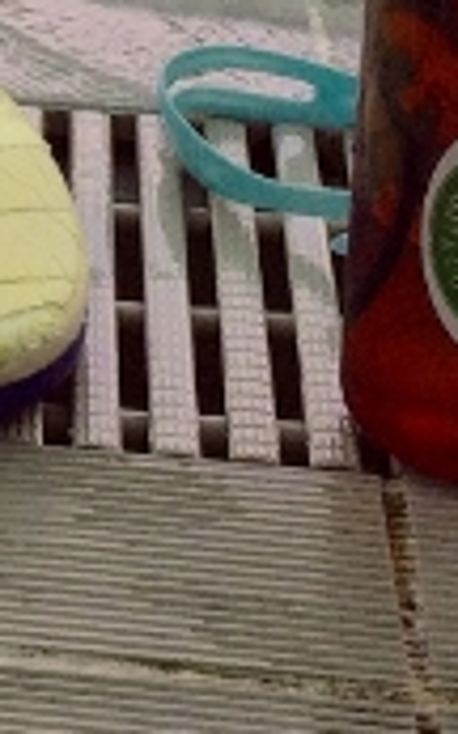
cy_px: -653
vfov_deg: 10.7
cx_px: -445
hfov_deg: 7.0
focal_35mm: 182
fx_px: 3638
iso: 32
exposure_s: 1/1520
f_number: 2.2
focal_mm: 4.15
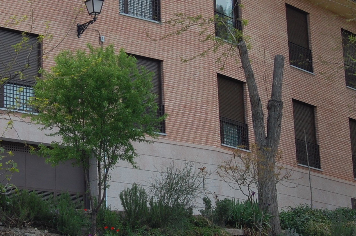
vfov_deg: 12.0
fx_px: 1126
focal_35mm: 114
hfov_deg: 17.9
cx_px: 90
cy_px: 58
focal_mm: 32
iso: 200
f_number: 7.1
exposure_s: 1/200
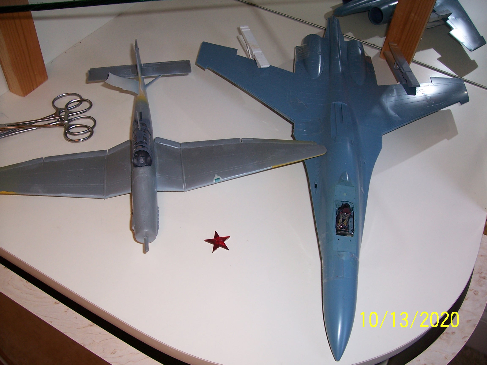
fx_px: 478
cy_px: 182
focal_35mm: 34
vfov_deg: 41.8
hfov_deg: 54.0
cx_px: 244
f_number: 2.7
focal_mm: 5.6
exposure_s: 1/60
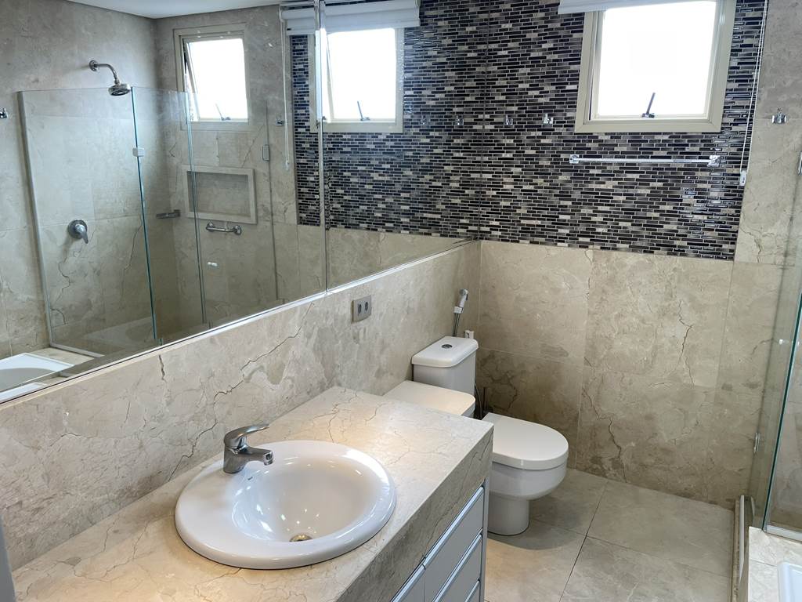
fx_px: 602
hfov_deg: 67.3
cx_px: 401
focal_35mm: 26
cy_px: 301
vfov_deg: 53.1
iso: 32
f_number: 1.6
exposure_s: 1/120
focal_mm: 4.2
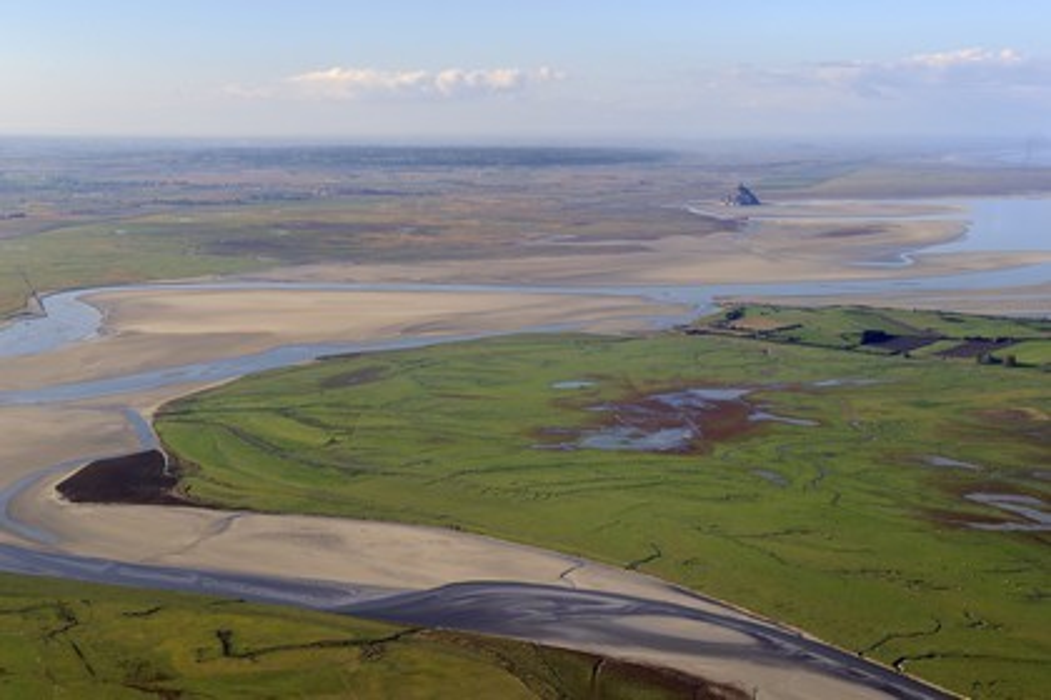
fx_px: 1693
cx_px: 526
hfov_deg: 34.5
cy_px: 350
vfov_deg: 23.4
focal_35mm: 58
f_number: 14
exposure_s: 1/640
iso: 800
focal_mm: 58
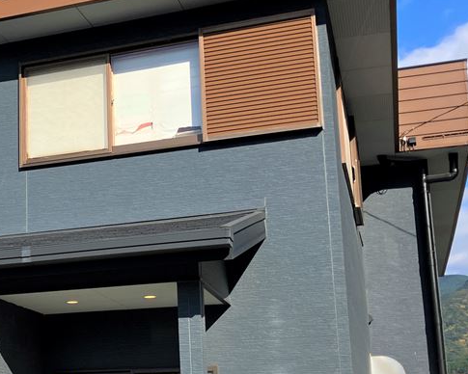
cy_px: 256
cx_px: 23
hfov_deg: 28.9
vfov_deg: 24.4
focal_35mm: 62
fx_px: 859
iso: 32
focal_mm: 3.99
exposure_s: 1/1736
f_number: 1.8
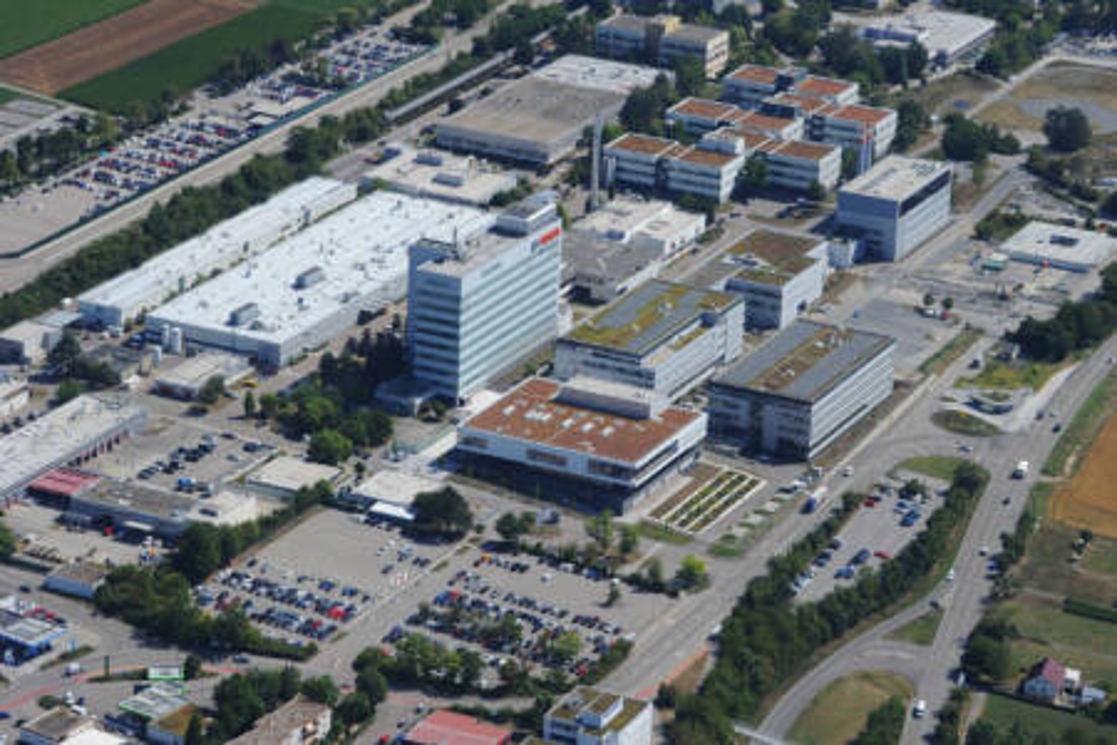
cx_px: 558
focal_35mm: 130
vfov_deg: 10.5
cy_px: 372
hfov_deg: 15.8
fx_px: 4033
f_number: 14
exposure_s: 1/800
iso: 1000
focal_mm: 130
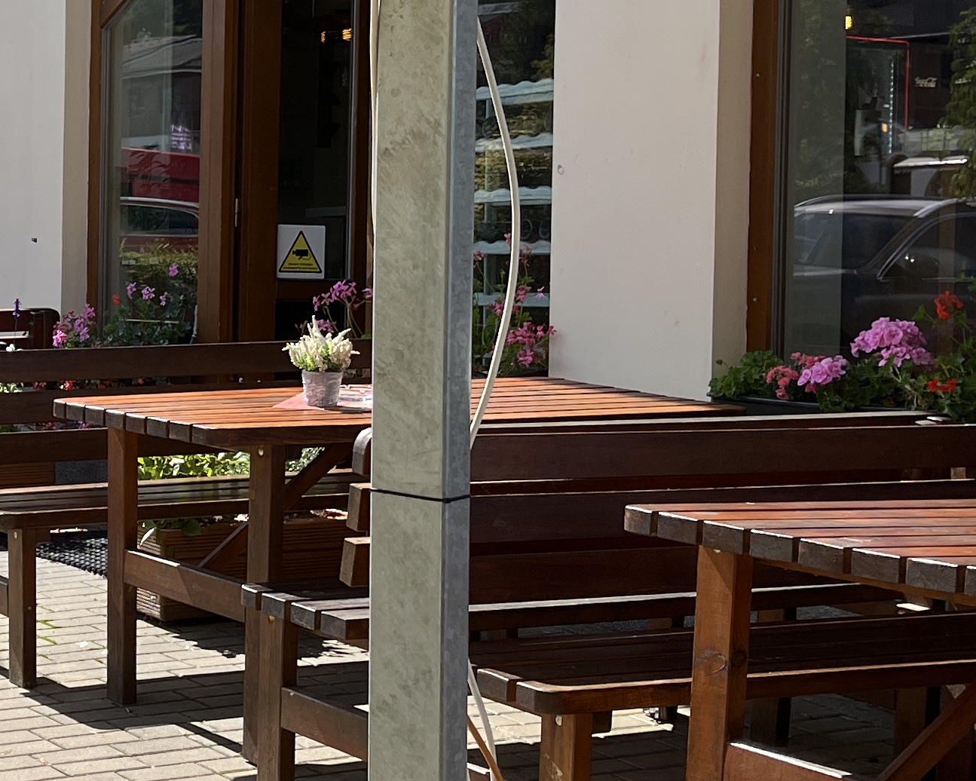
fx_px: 2282
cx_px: -19
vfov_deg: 19.4
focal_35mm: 79
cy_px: 317
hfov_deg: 23.1
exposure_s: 1/2179
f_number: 1.6
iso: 50
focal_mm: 5.1
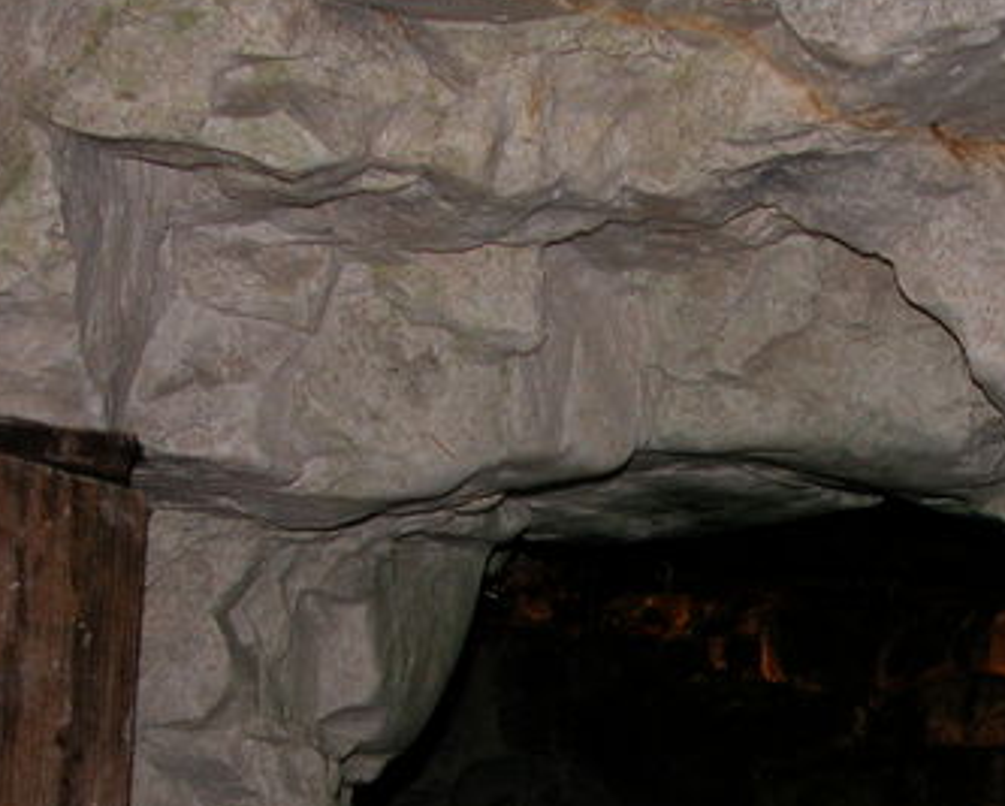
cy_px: 718
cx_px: 724
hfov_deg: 23.1
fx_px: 2441
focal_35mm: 82
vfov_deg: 18.4
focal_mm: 9
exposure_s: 1/60
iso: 100
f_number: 2.8
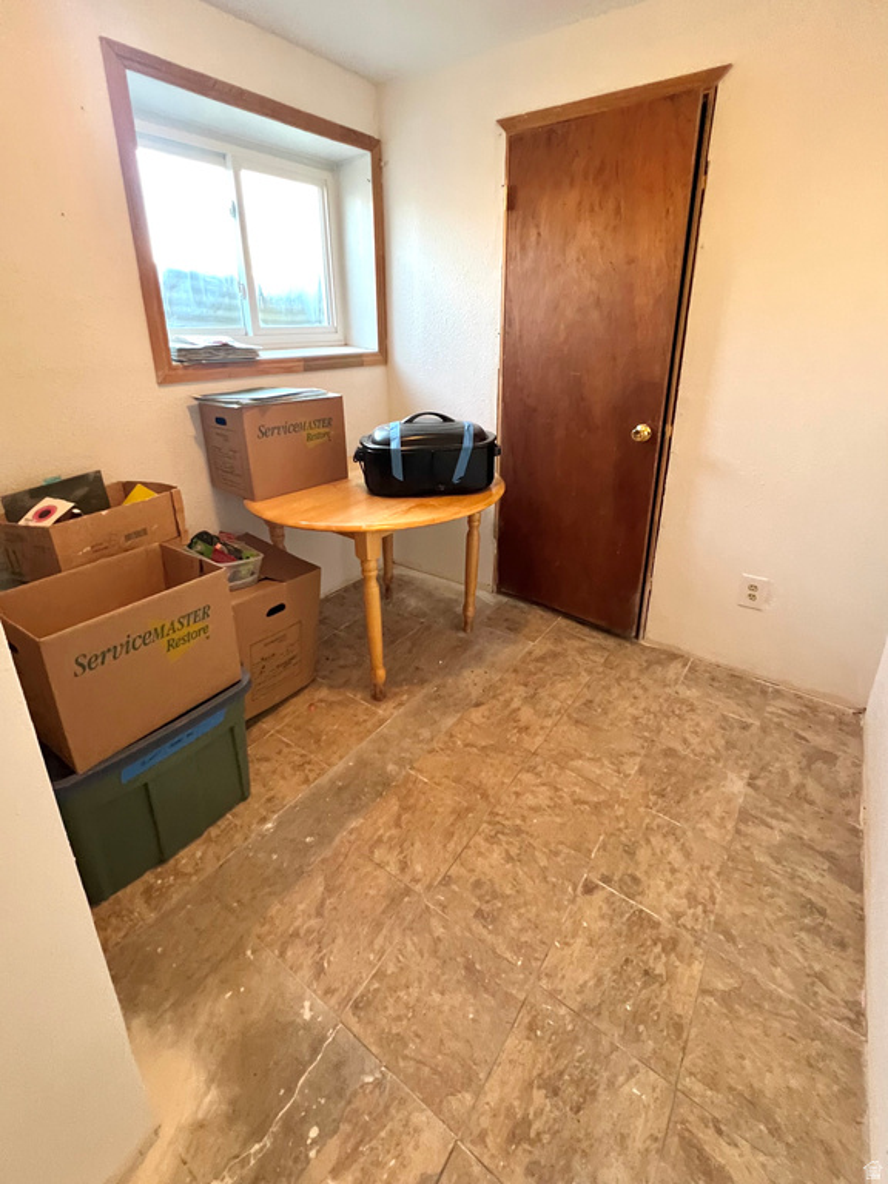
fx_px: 445
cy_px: 592
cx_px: 444
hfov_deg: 89.9
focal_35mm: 13
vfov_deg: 106.2
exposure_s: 1/60
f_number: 1.8
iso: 400
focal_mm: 1.57
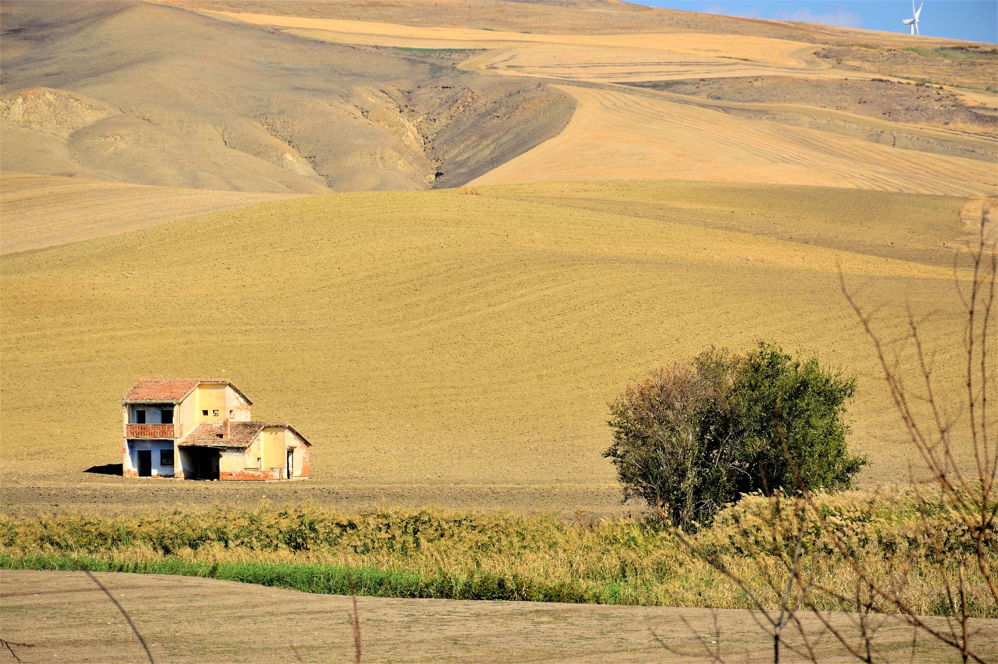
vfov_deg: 8.2
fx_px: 4653
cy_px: 332
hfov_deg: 12.2
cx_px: 499
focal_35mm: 168
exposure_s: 1/400
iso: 100
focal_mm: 112
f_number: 8
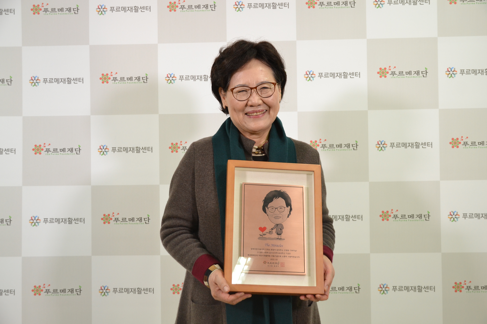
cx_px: 244
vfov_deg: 28.9
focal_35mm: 46
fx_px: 629
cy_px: 162
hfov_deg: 42.3
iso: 800
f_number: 4.5
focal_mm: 31
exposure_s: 1/100
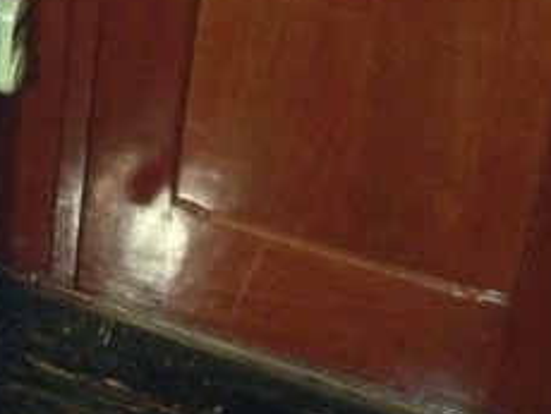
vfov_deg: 12.8
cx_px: -304
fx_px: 1753
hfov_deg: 16.2
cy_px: -189
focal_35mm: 110
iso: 500
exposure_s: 1/16
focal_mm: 4.12
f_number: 2.4
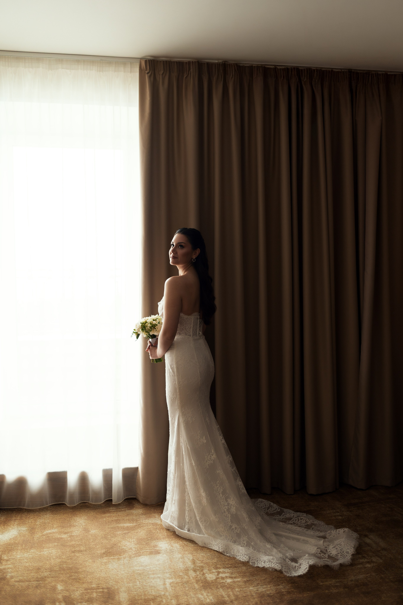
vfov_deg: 54.5
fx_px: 589
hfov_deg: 37.8
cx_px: 202
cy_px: 302
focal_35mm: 35
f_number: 1.4
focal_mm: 35
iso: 200
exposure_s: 1/500
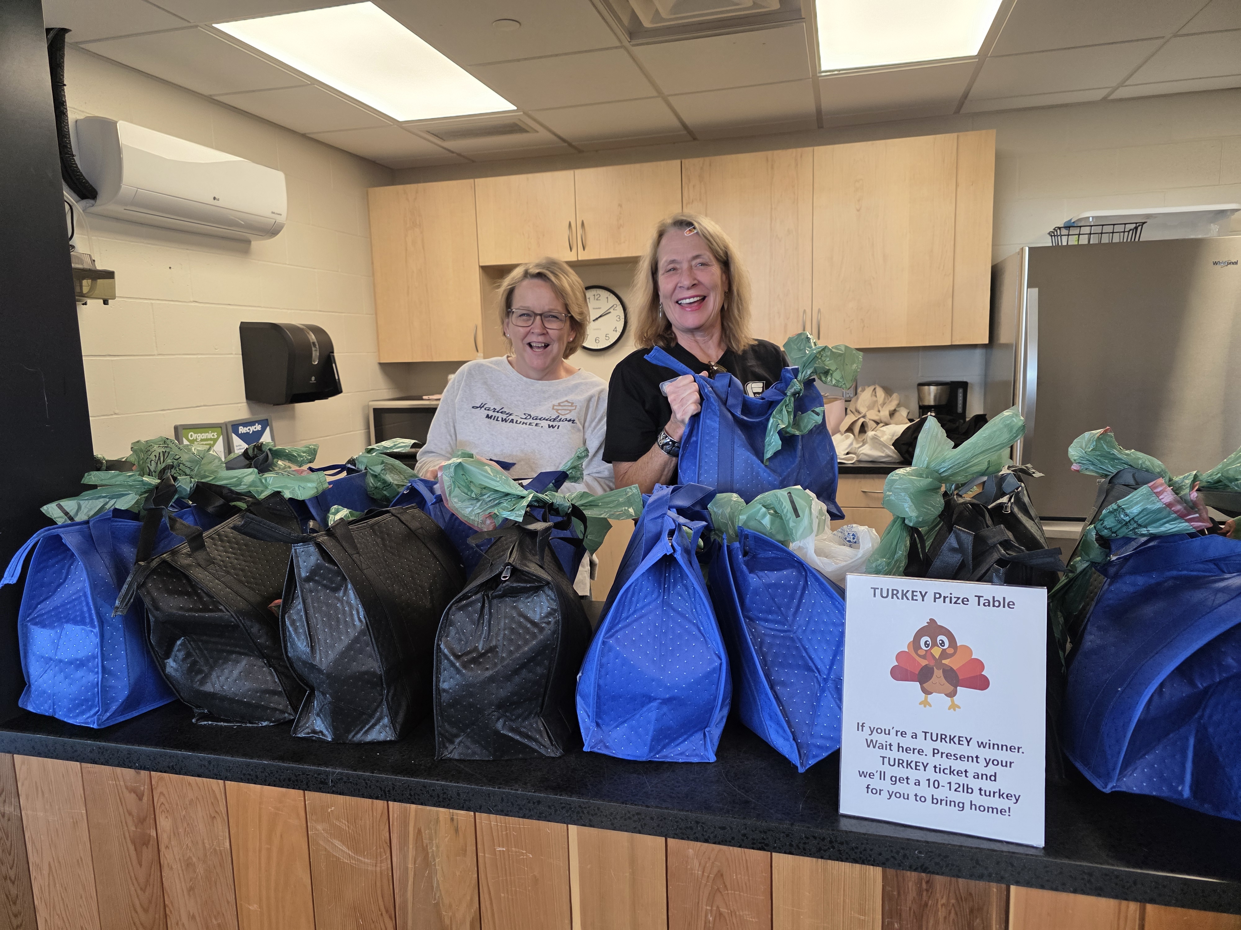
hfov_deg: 73.9
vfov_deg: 58.9
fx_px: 825
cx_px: 620
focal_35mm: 23
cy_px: 465
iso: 125
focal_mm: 6.3
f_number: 1.7
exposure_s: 1/120
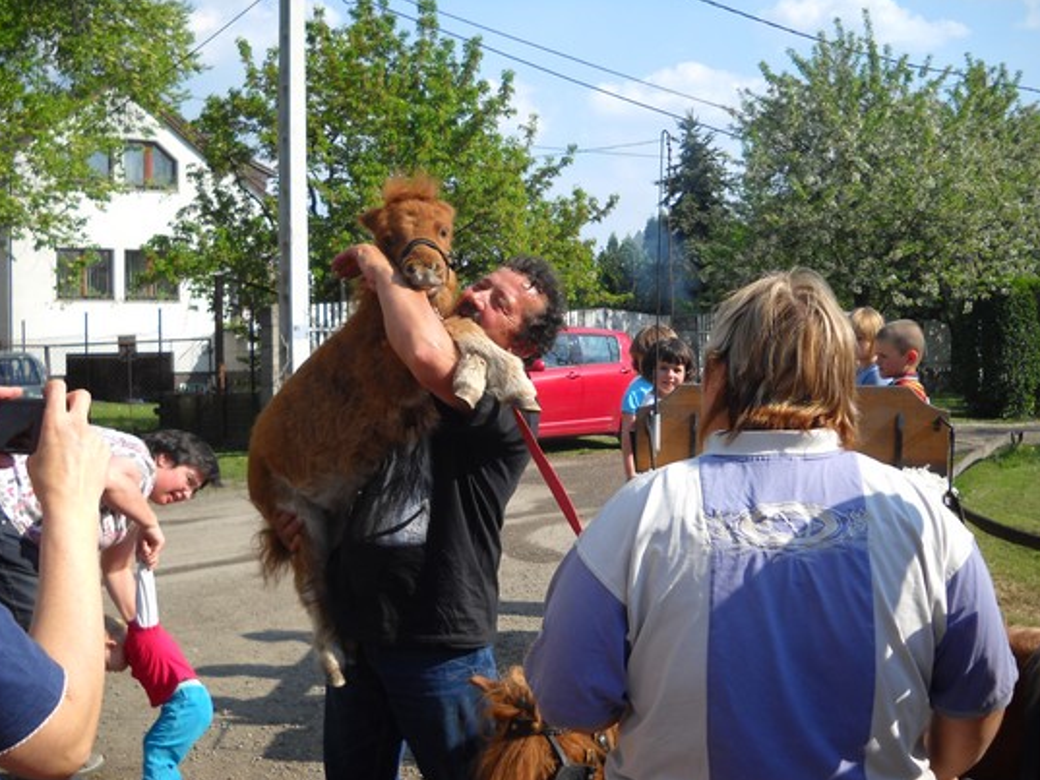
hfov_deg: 44.8
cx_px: 519
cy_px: 392
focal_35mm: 42
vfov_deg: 34.4
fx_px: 1262
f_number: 5.5
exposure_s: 1/209
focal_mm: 6.72
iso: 64
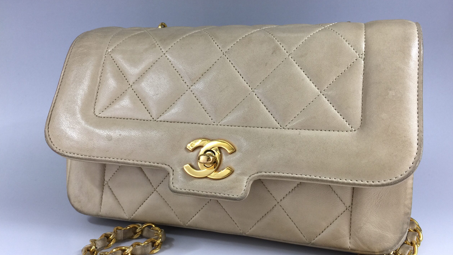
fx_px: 384
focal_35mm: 32
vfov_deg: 36.6
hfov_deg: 61.0
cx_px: 225
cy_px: 139
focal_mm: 4.15
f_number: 2.2
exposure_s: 1/40
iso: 32
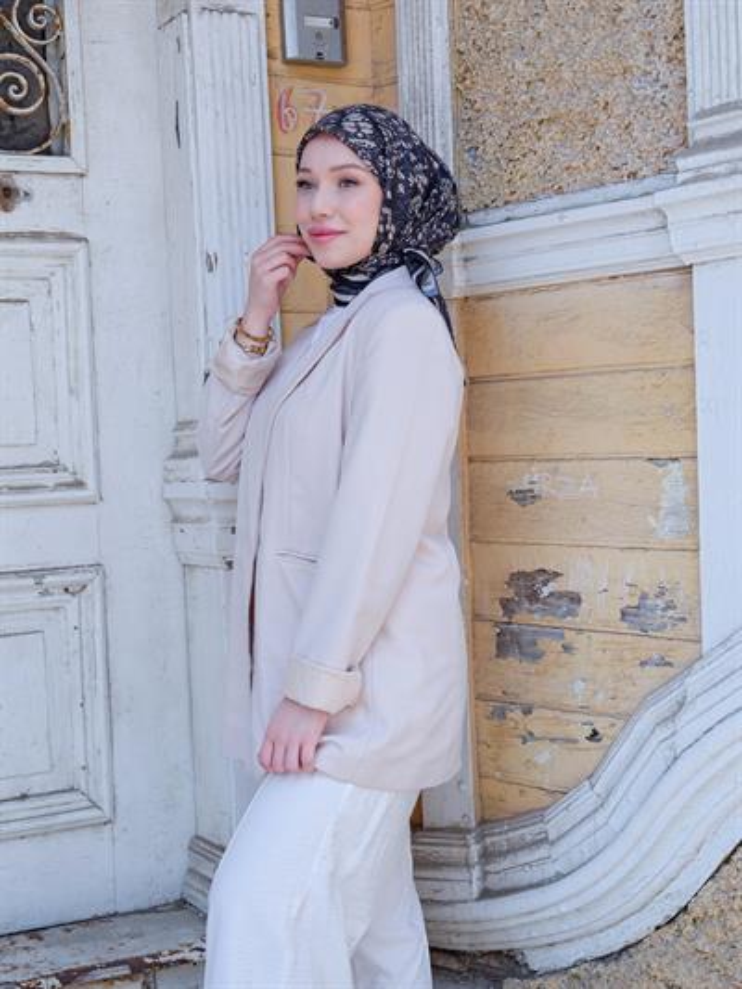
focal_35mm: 54
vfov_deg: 35.5
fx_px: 1543
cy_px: 494
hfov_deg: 27.0
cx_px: 371
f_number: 5.6
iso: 320
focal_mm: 68.8
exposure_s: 1/280
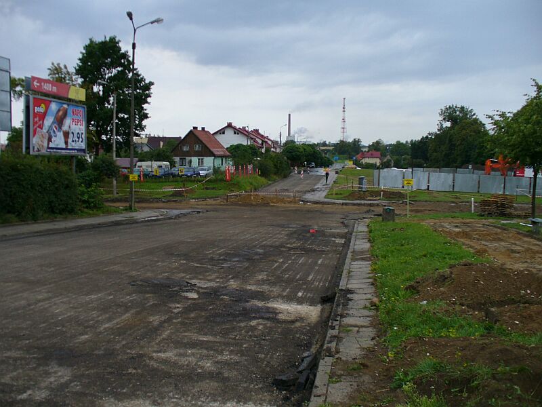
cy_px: 204
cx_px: 271
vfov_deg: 38.7
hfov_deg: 50.1
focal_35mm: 37
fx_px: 579
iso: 80
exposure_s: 1/125
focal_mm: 6.1
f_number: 2.8
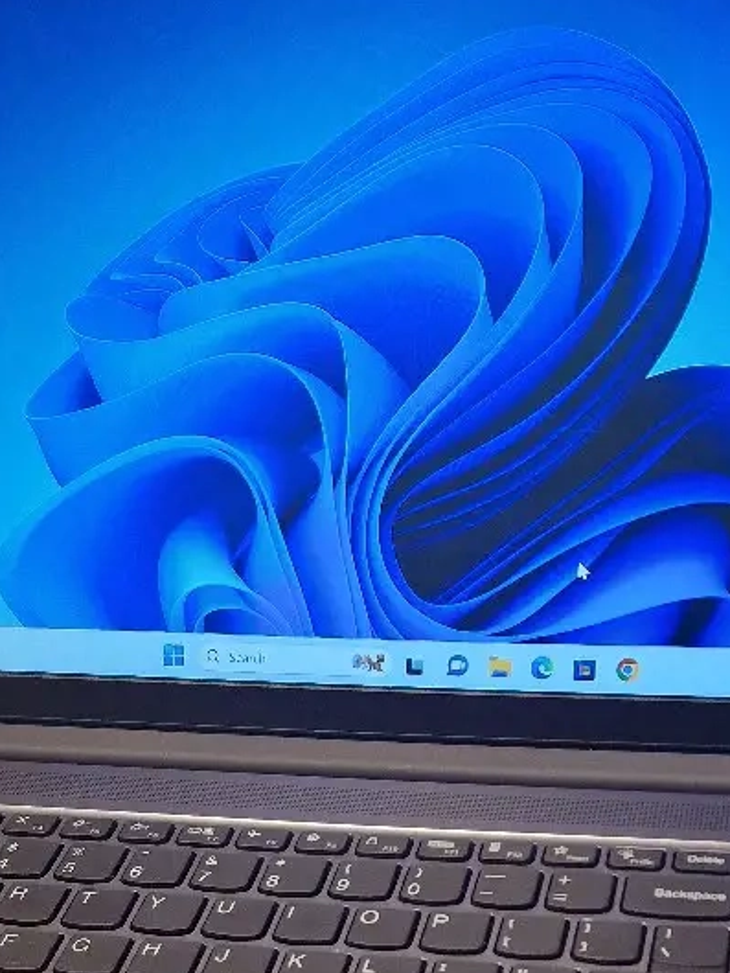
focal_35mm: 58
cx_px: 417
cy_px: 946
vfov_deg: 31.1
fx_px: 1630
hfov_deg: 25.2
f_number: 1.8
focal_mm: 6.4
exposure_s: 1/100
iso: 250
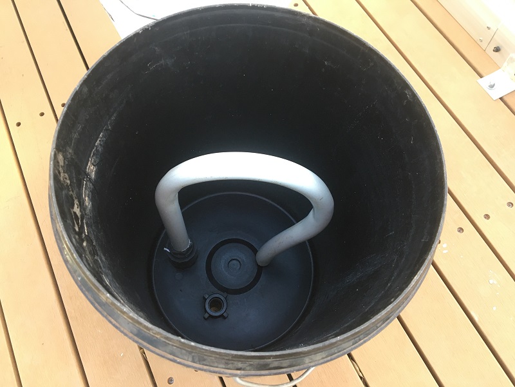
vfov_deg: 48.2
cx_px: 258
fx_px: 431
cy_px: 194
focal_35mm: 29
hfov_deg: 61.7
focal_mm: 4.15
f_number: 2.2
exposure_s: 1/33
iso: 50
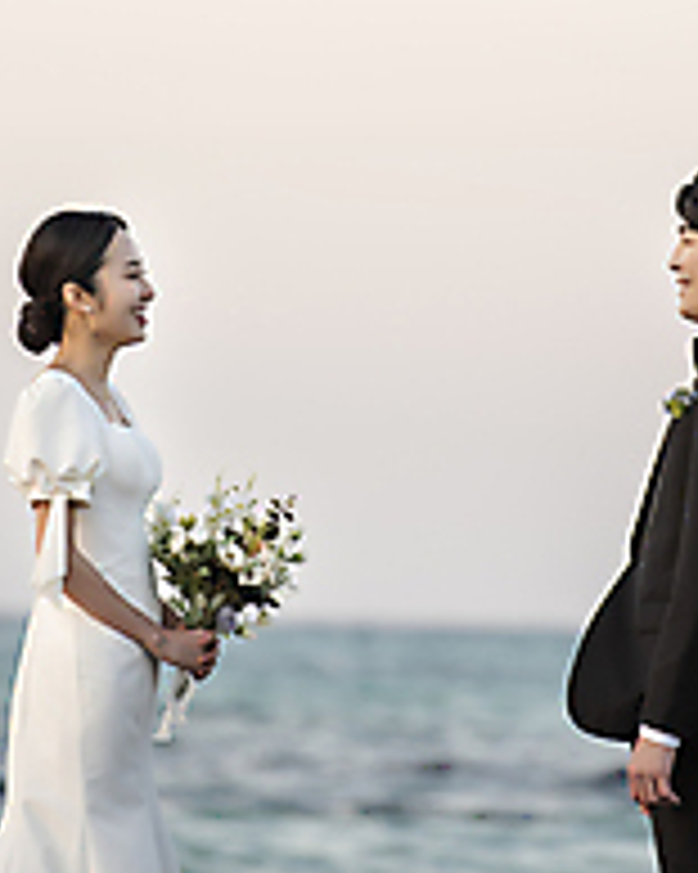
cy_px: 194
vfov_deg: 5.0
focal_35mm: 387
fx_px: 10001
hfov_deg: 4.0
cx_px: 363
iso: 400
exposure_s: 1/250
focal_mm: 200
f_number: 3.5
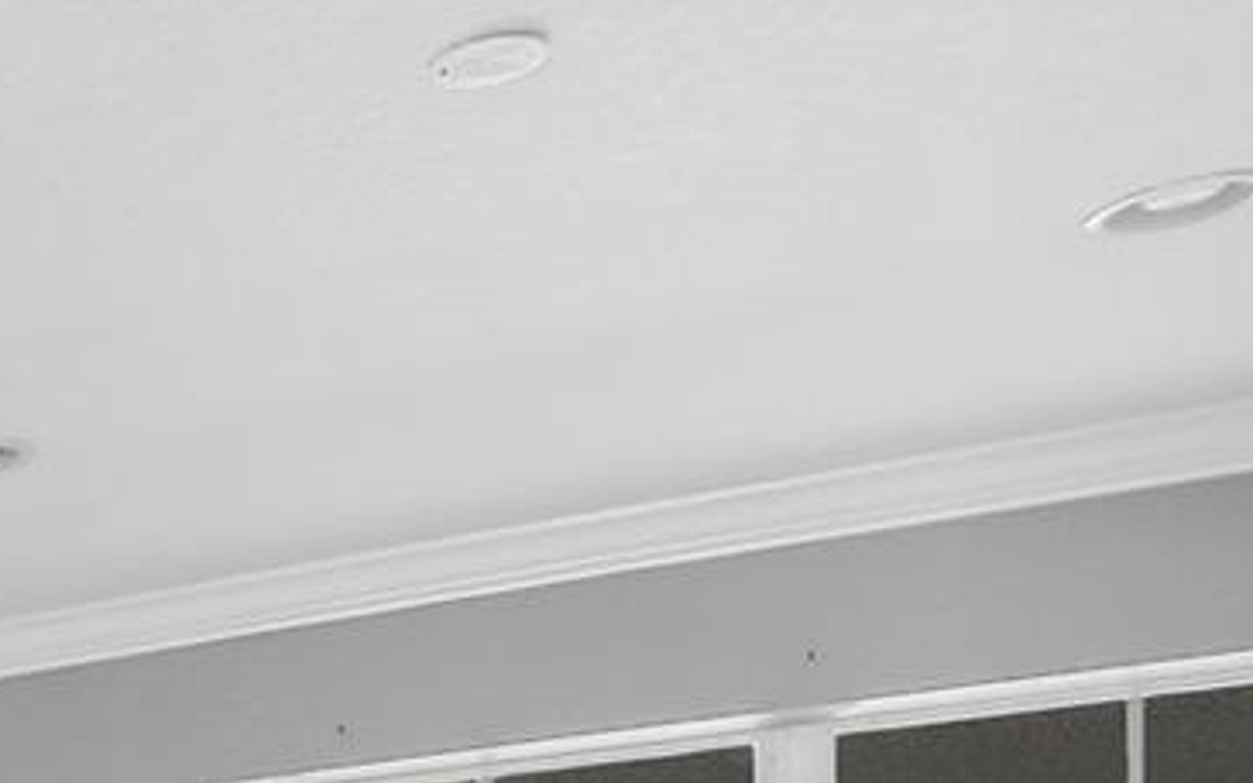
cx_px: -1452
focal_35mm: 67
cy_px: 1343
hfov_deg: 17.4
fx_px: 2288
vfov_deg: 16.7
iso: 100
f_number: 7.1
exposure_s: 1/80
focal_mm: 10
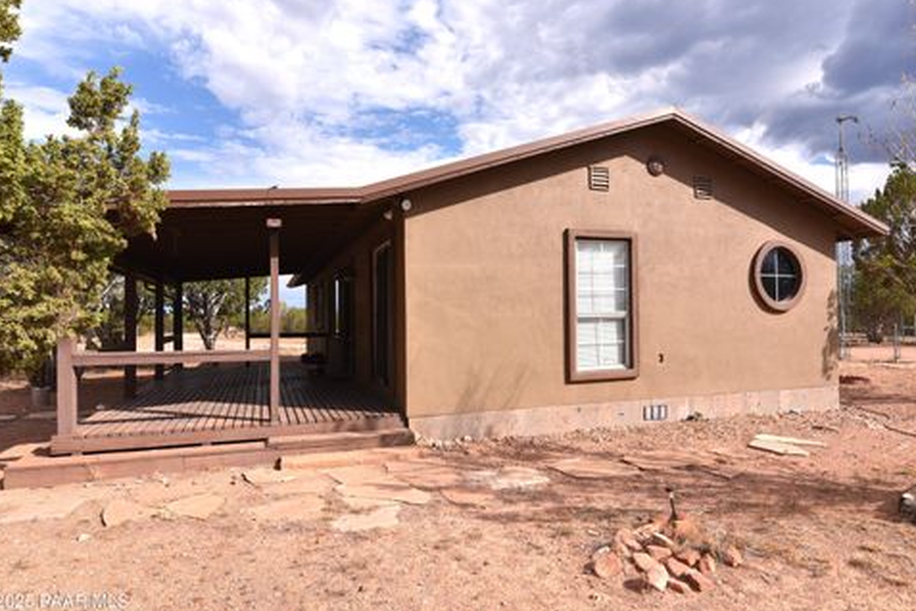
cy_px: 310
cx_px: 459
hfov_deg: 78.6
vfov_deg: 57.2
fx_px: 560
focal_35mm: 22
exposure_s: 1/400
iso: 200
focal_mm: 21
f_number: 10
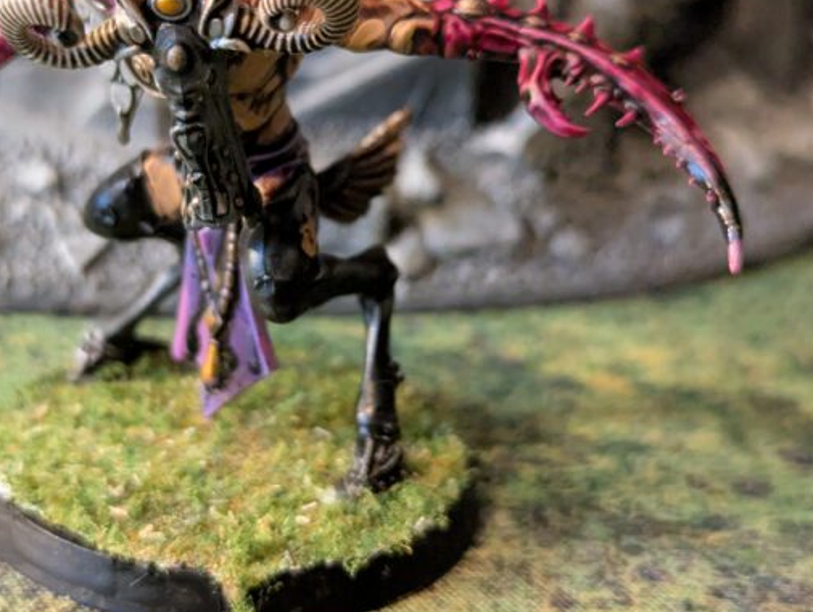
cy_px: 216
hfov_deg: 26.4
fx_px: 1717
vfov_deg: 20.2
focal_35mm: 73
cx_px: 225
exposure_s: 1/25
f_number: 1.85
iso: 1261
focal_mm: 6.81
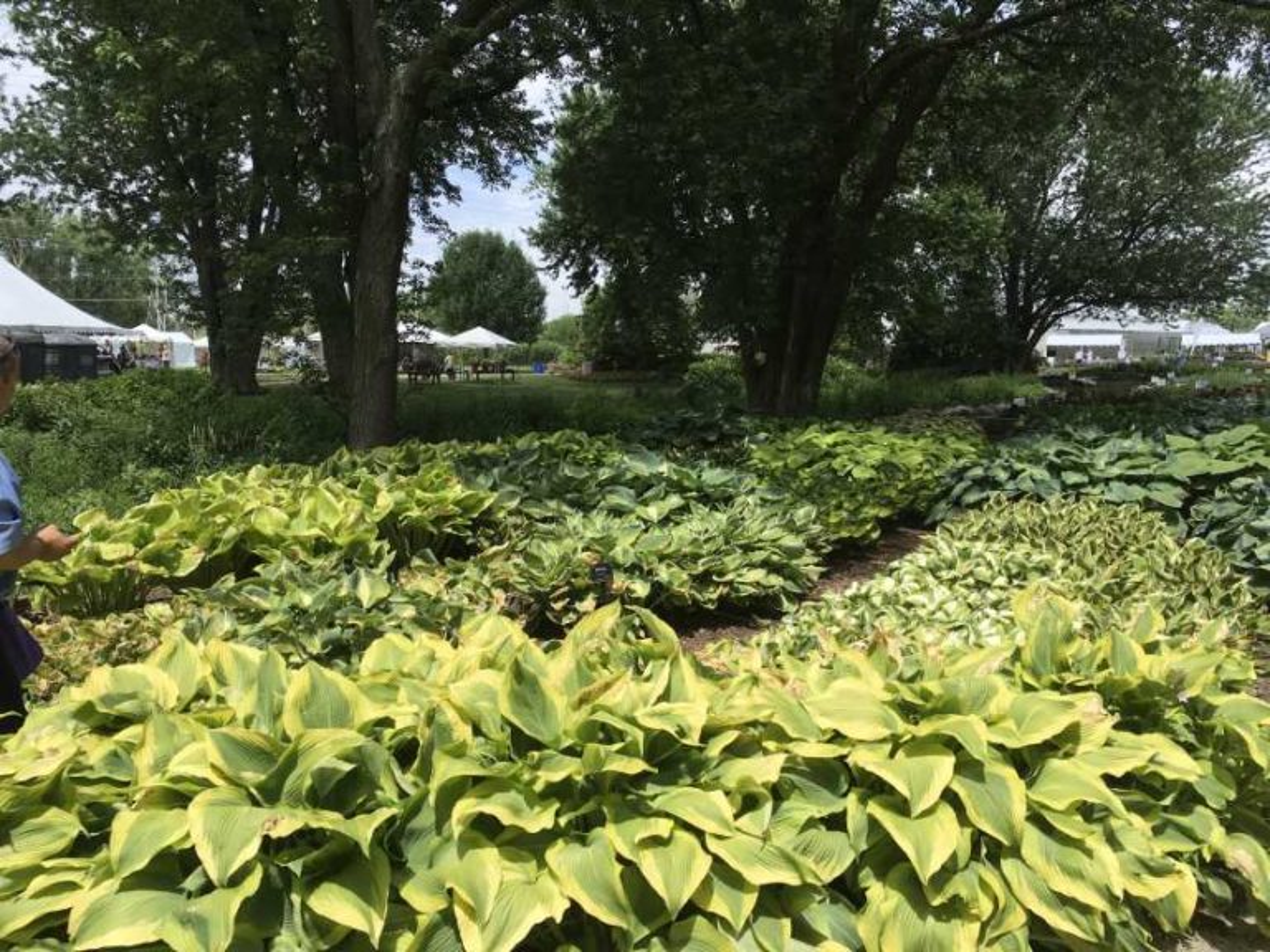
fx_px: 1064
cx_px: 635
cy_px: 476
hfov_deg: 61.7
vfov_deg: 48.2
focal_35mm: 29
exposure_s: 1/1538
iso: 25
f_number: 2.2
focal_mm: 4.15
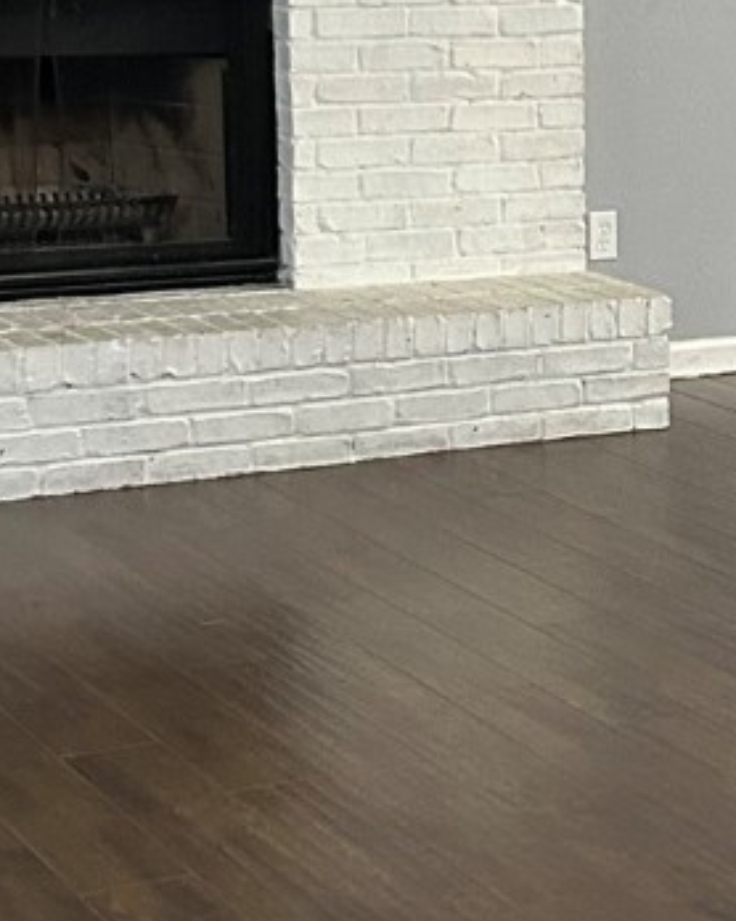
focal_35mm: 112
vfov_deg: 17.2
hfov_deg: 13.3
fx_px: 3052
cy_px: 445
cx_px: 966
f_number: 1.5
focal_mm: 5.7
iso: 500
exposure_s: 1/47
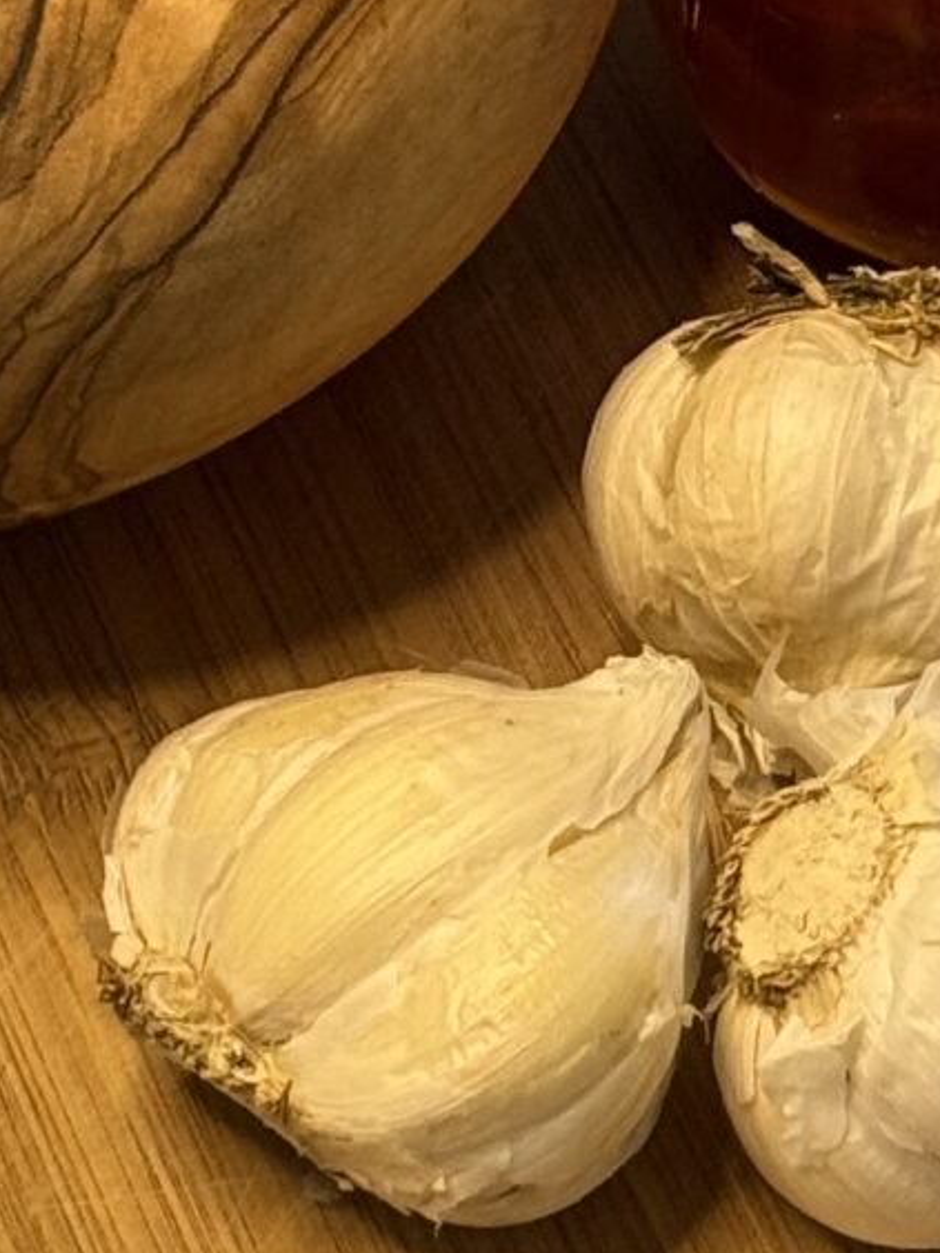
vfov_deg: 9.0
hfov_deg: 6.8
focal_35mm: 218
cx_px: 709
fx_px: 7893
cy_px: 118
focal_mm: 6.76
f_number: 1.78
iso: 125
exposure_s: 1/60
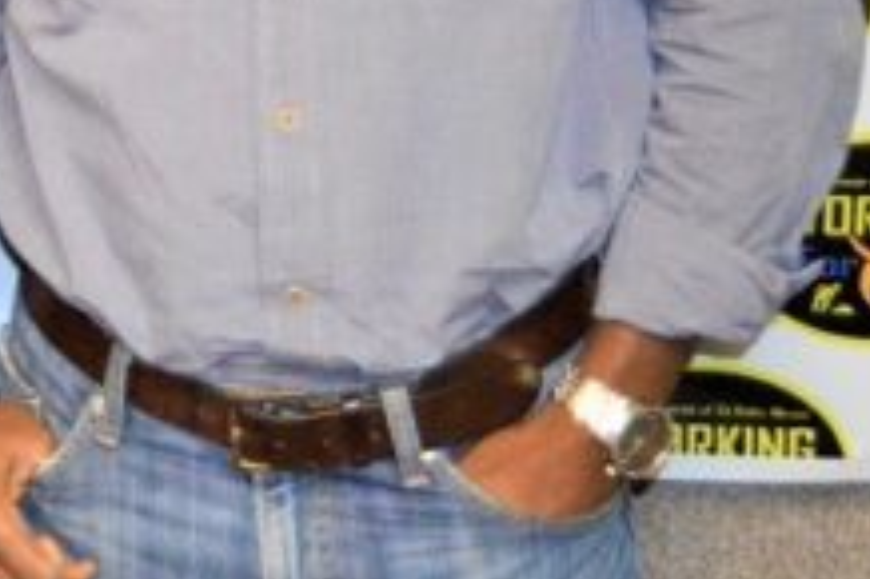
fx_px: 3909
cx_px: -706
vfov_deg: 8.3
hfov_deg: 11.7
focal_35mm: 162
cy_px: -228
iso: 2200
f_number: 4.2
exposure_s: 1/100
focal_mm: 29
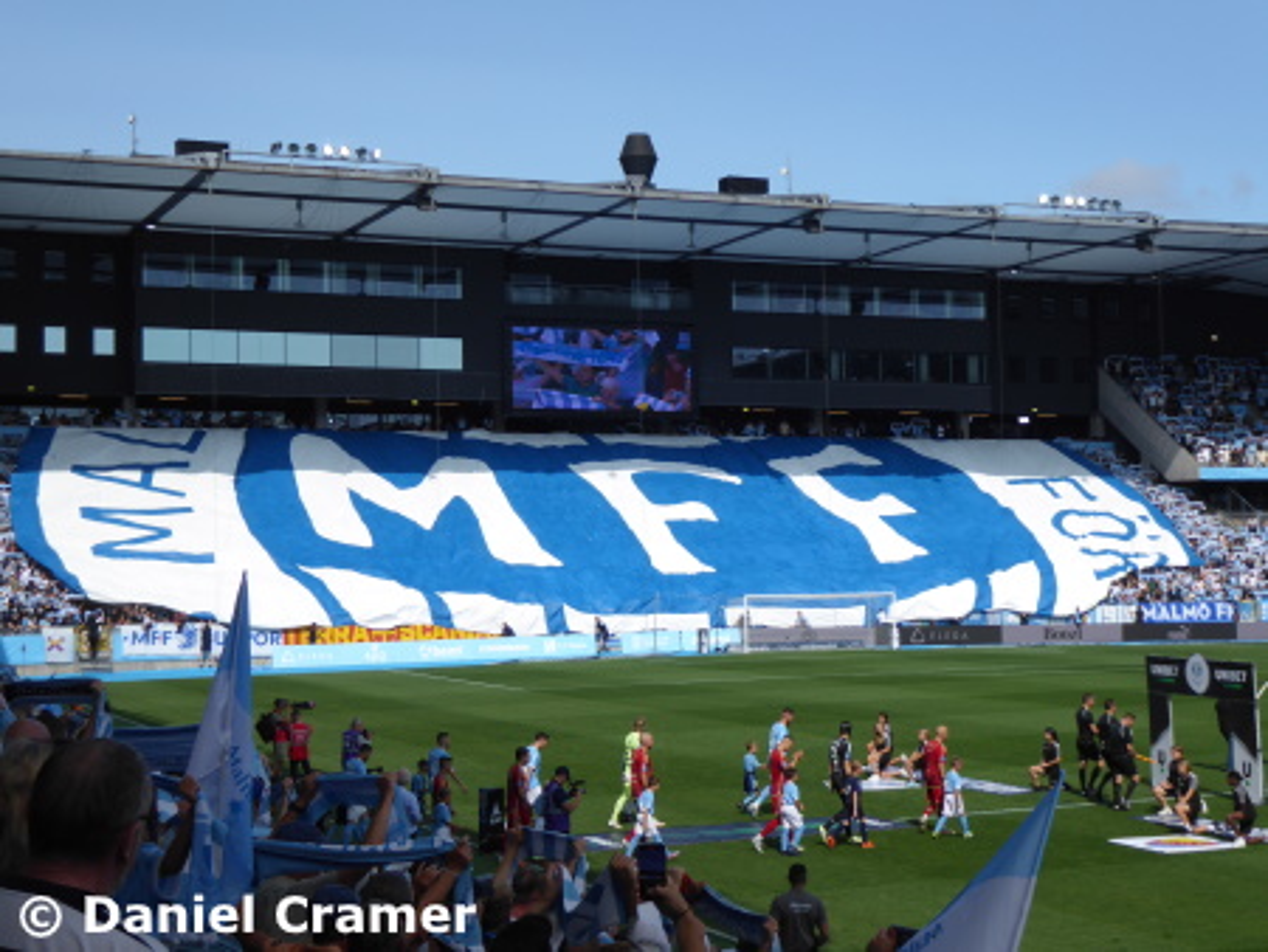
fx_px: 2089
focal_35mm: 57
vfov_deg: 25.7
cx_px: 634
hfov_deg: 33.8
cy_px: 476
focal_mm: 10.3
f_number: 4.2
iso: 80
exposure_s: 1/800
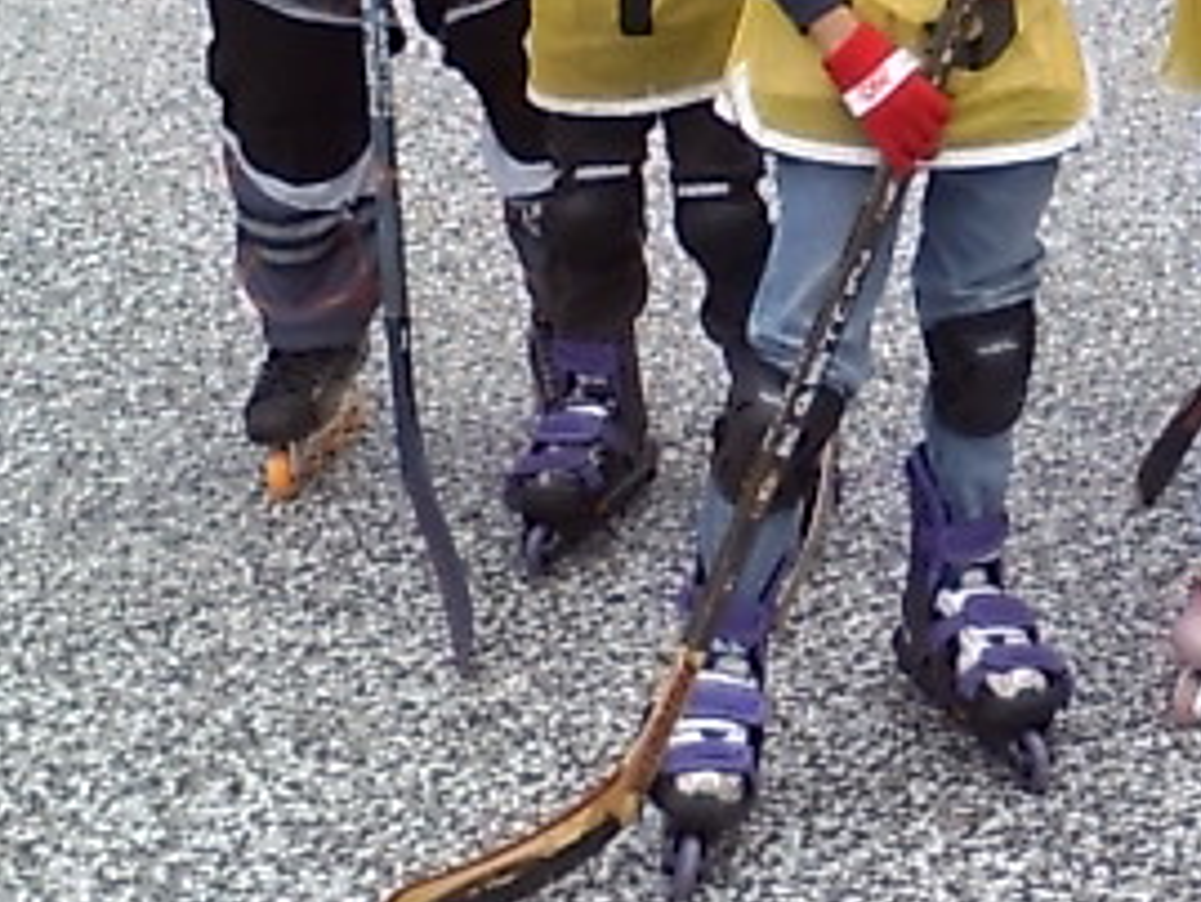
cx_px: 1250
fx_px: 2395
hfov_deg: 26.4
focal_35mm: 69
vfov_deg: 20.4
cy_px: -85
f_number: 3.5
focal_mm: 3.73
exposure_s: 1/667
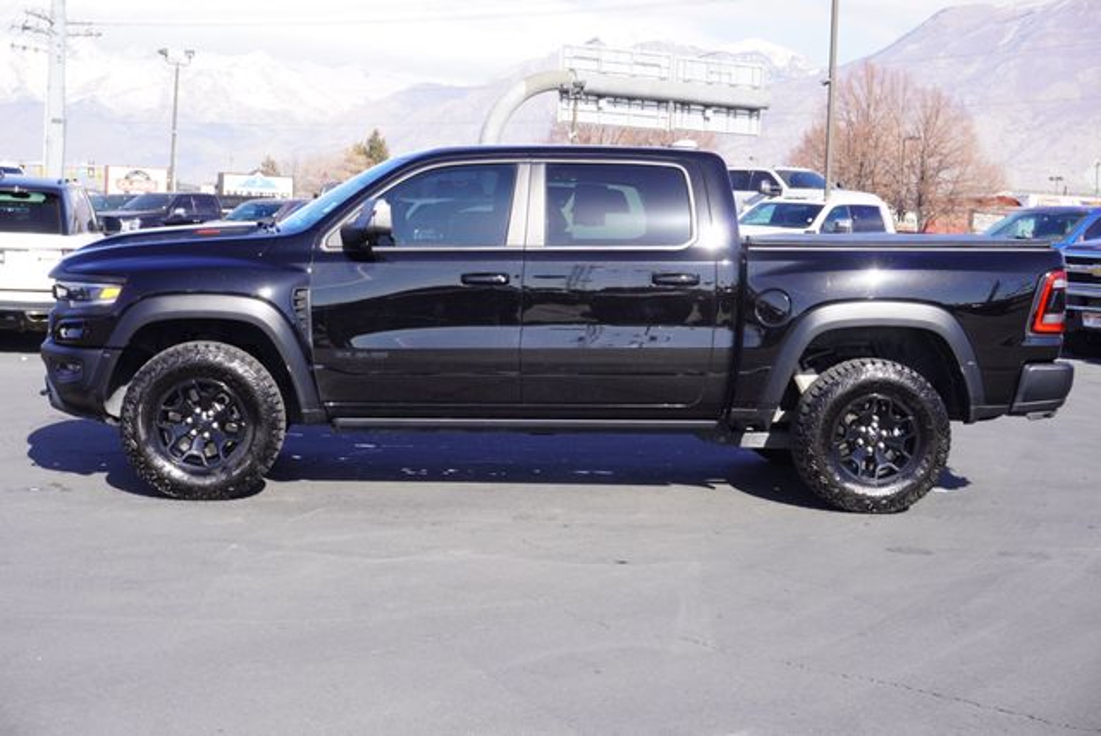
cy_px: 368
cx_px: 550
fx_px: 1745
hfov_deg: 35.0
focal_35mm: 57
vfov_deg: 23.8
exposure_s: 1/100
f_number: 9
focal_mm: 38
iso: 100
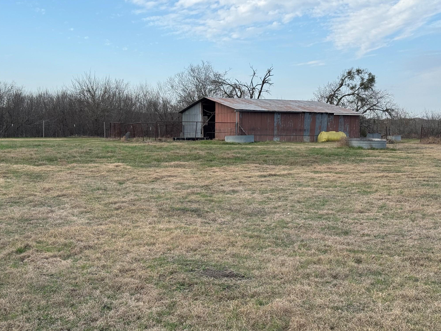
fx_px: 624
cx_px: 222
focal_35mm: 49
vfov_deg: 29.7
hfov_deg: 38.9
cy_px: 166
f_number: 1.78
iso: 64
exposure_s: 1/1560
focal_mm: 6.76
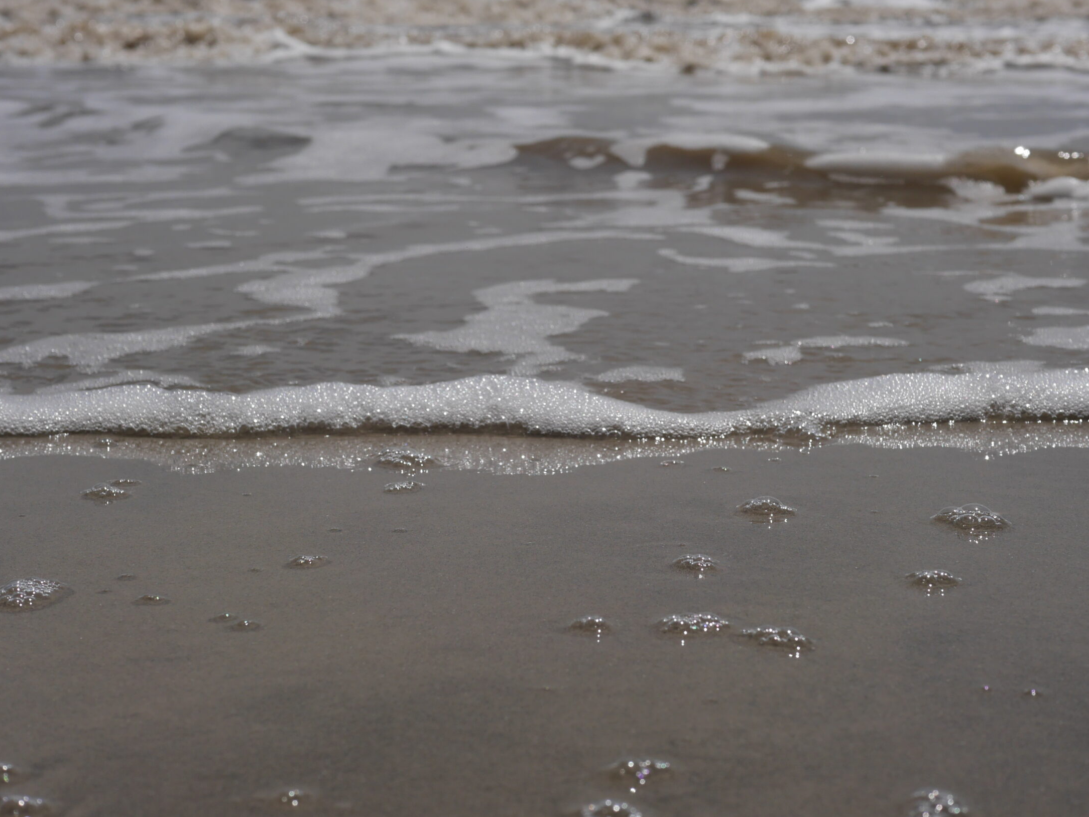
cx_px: 552
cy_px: 384
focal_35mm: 59
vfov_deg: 24.8
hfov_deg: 32.7
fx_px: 1856
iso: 200
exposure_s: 1/2500
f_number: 7.1
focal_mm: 25
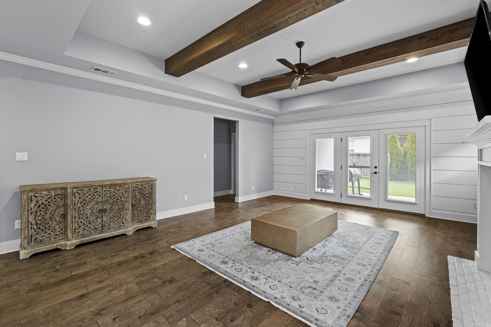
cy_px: 164
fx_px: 205
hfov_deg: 100.4
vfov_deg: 77.3
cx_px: 246
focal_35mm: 15
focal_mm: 10
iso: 800
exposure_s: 1/1.67
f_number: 8
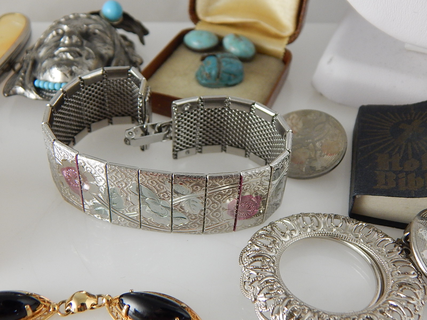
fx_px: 530
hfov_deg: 43.9
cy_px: 160
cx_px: 214
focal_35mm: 43
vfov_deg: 33.6
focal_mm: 7.7
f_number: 3.6
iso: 400
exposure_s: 1/60
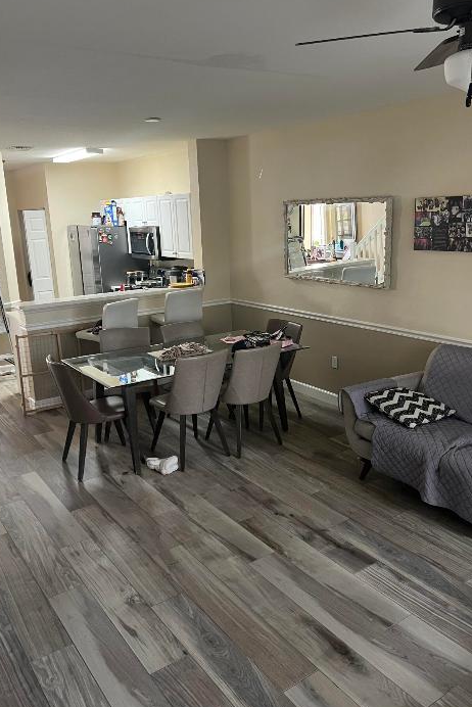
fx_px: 589
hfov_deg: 43.6
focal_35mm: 30
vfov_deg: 61.9
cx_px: 230
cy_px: 345
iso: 250
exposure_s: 1/60
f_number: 1.5
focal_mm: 5.7
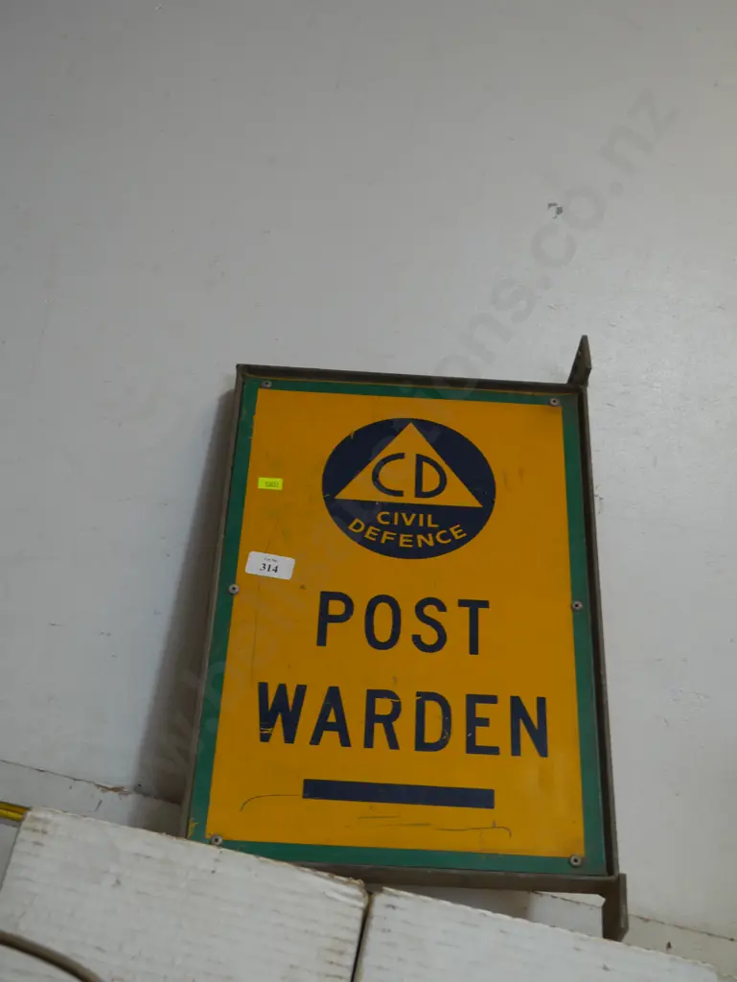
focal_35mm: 50
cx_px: 368
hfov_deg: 29.1
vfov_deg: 38.2
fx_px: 1418
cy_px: 491
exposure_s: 1/60
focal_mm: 25
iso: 400
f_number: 5.3
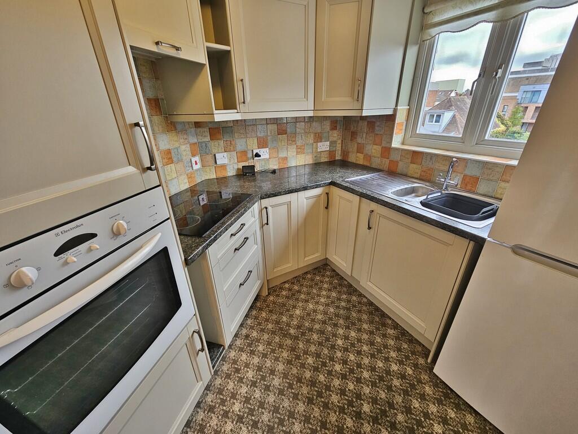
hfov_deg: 106.2
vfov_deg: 89.9
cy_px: 217
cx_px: 289
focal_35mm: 13
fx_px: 217
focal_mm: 2.2
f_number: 2.2
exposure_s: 1/50
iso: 100
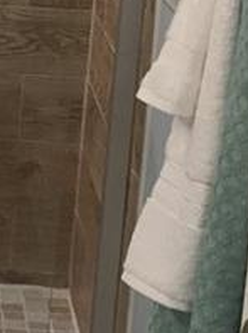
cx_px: -430
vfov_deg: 11.1
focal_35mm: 177
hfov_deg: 7.6
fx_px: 1696
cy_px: 29
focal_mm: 4.15
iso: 100
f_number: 2.2
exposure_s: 1/30
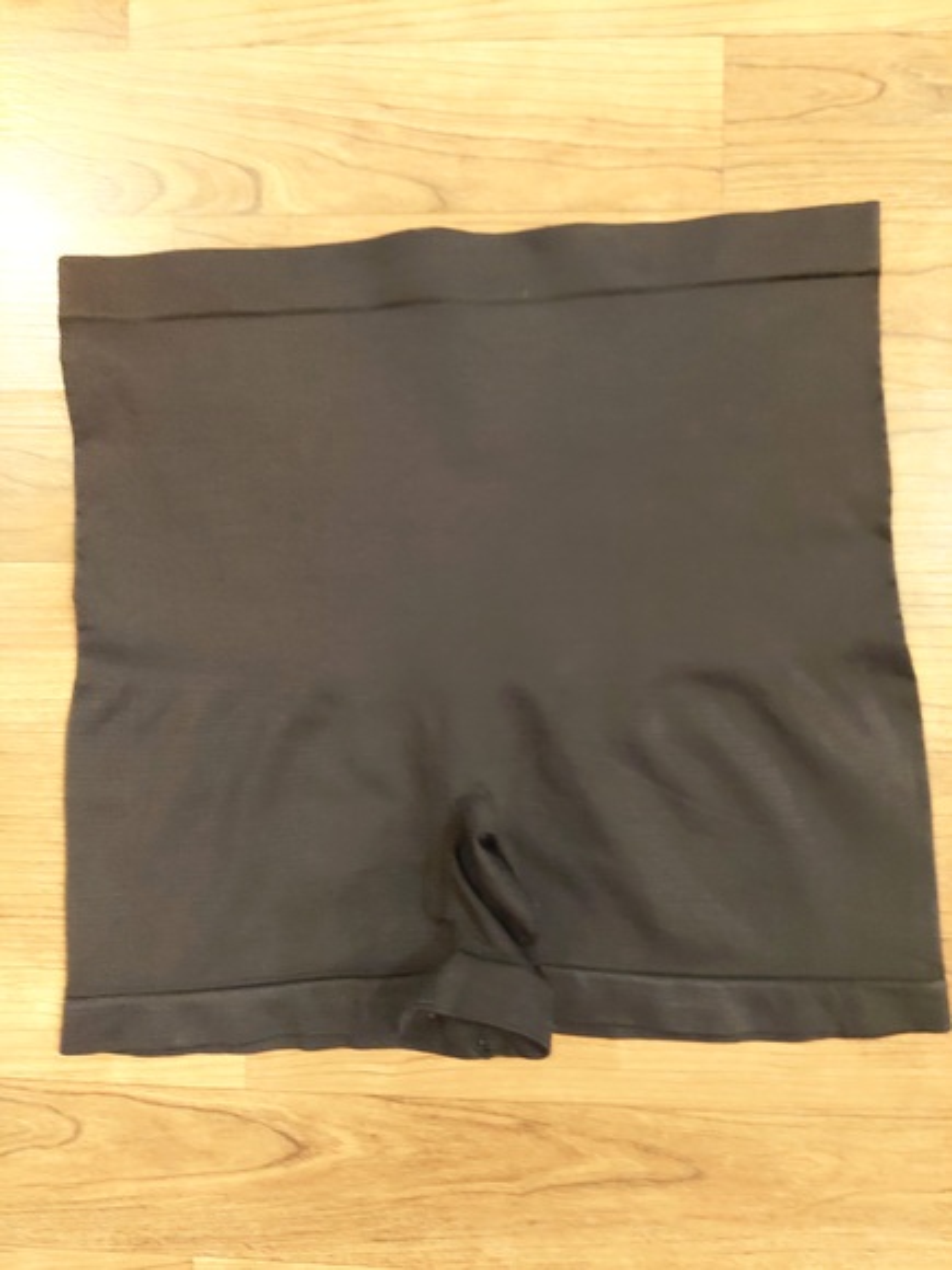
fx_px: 880
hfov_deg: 56.8
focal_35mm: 24
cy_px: 635
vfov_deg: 71.6
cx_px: 476
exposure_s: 1/13
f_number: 1.8
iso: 1600
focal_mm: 5.23
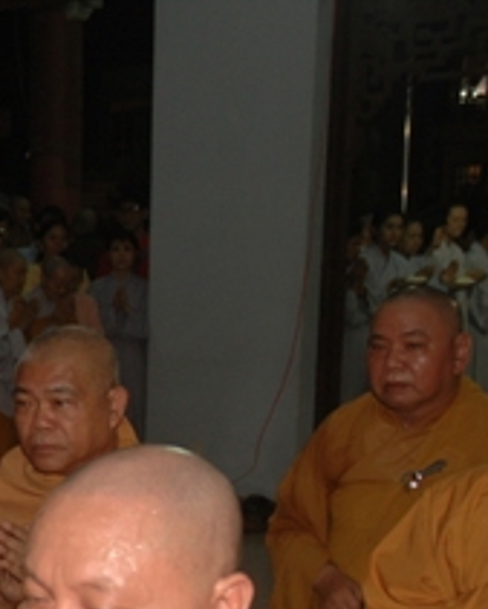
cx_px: -367
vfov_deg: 19.8
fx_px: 1696
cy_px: 589
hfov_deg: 14.5
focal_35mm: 94
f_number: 4
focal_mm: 22
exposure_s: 1/60
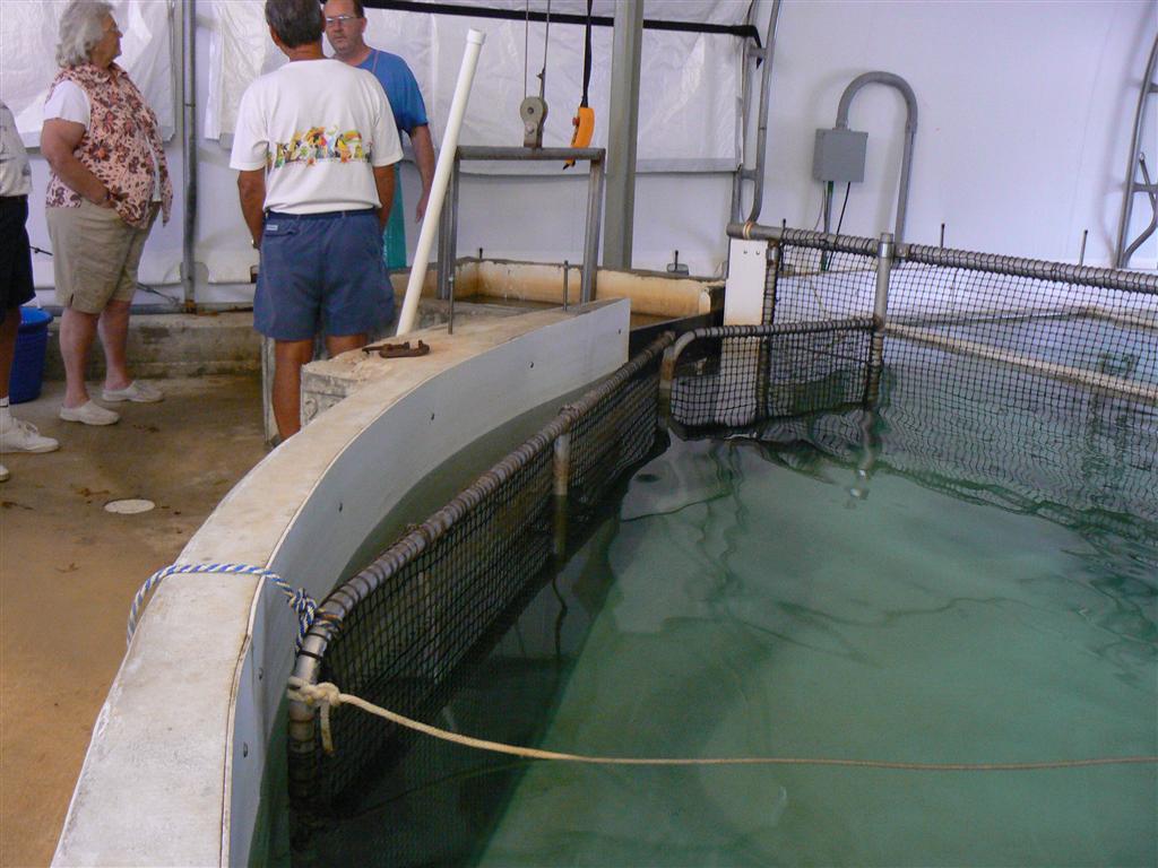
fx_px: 1204
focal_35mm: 36
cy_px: 434
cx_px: 579
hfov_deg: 51.4
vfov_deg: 39.7
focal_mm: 6
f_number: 2.8
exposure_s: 1/15
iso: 200
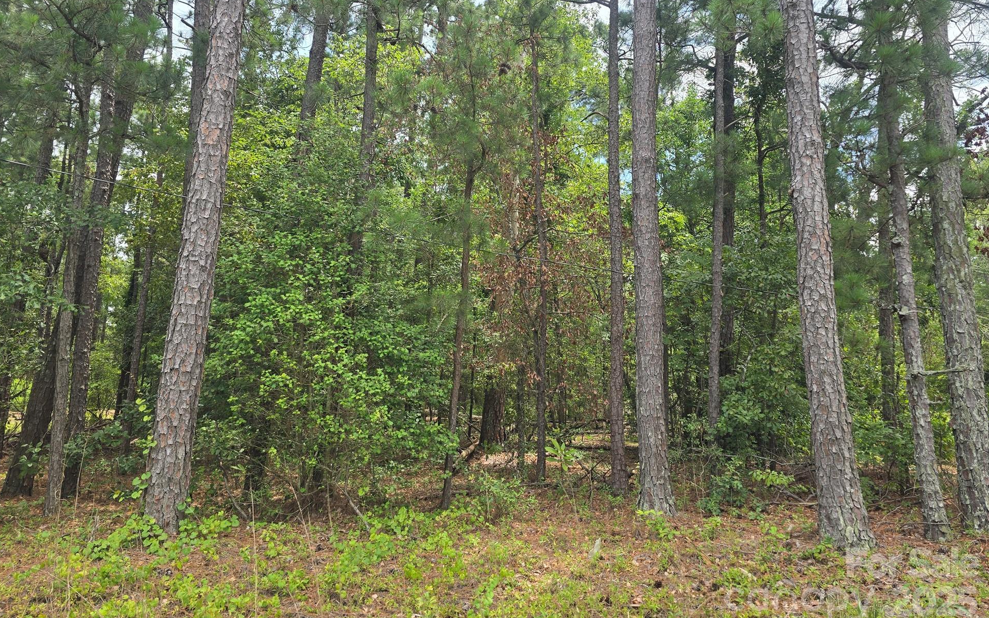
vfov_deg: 47.3
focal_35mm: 26
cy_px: 249
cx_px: 489
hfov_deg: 70.4
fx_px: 701
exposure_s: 1/255
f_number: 1.7
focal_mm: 6.3
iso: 12
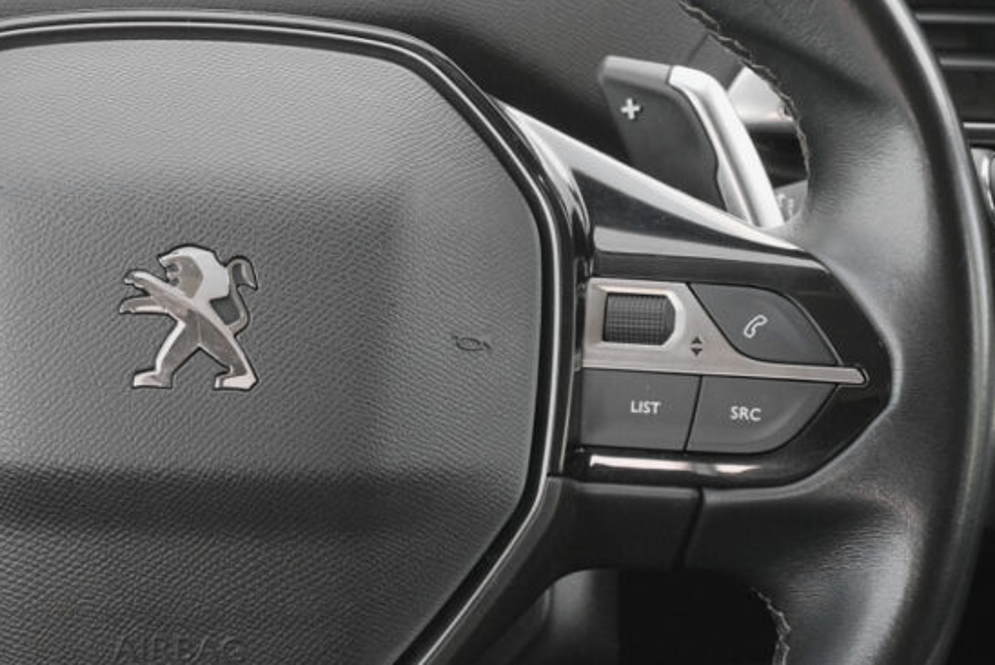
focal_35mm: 127
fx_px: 3512
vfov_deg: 10.8
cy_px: 350
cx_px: 194
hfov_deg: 16.0
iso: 2000
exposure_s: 1/125
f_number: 8
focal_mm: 45
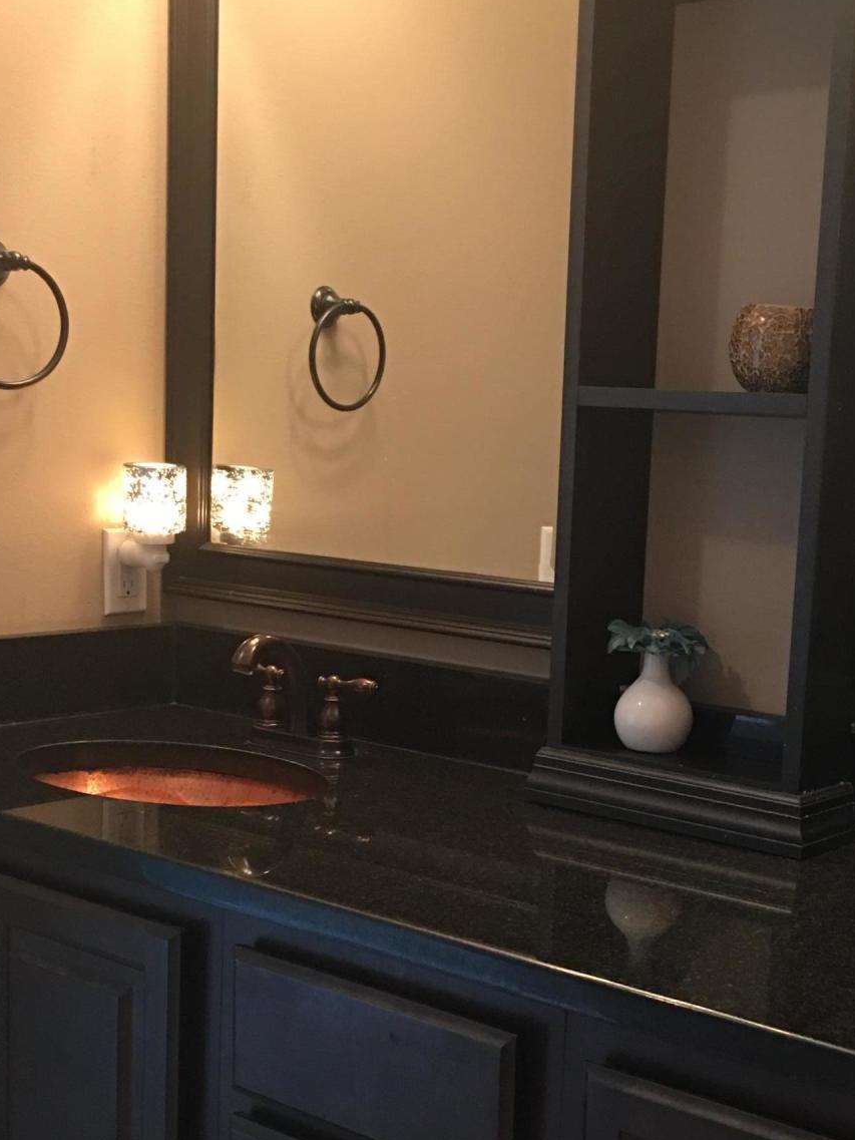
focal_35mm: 51
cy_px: 687
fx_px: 1679
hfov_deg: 28.5
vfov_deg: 37.3
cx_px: 530
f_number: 2.2
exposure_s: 1/15
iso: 100
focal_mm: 4.15
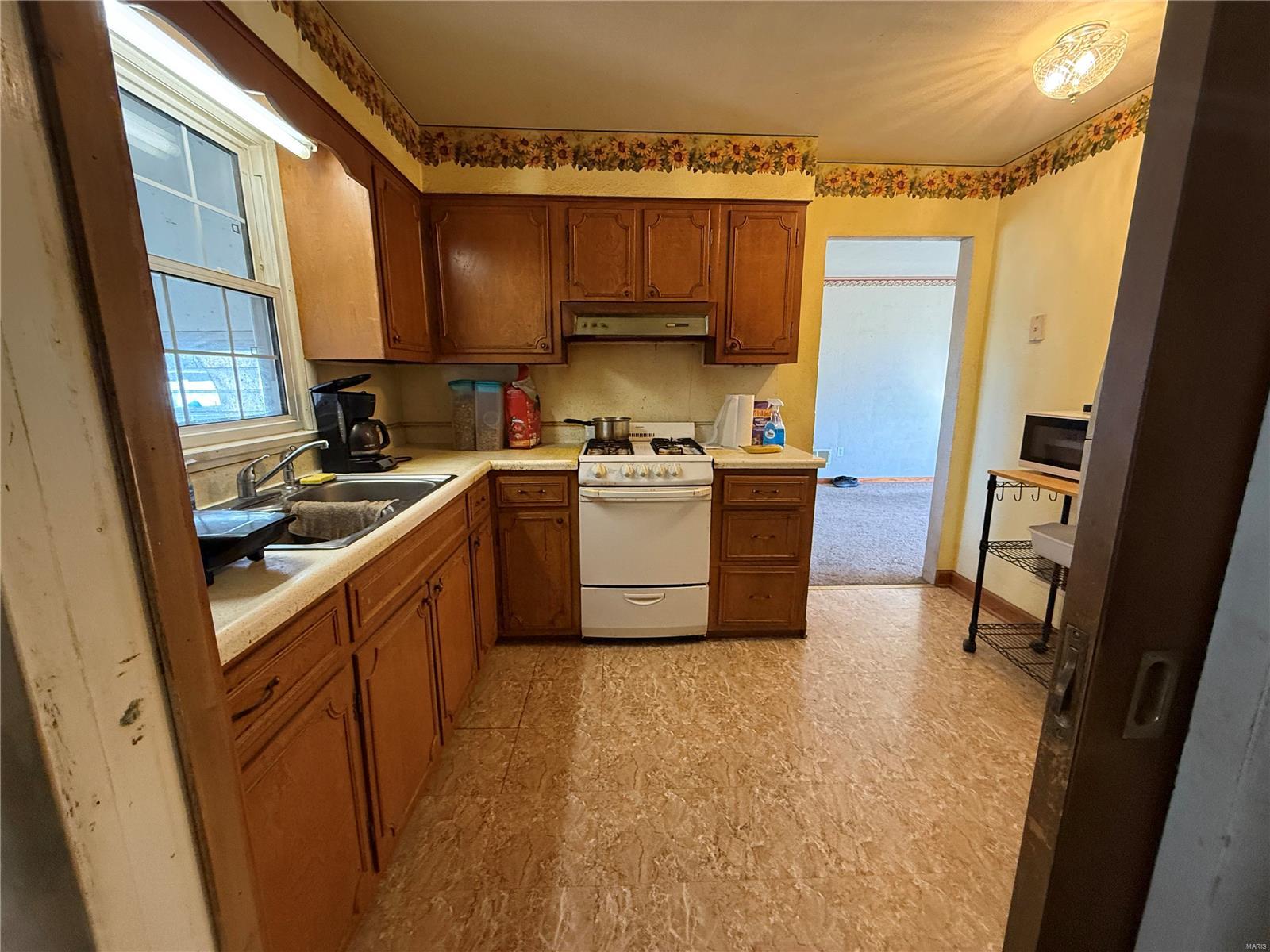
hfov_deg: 102.1
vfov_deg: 85.7
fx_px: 514
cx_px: 635
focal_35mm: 14
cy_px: 476
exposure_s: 1/60
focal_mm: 2.22
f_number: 2.2
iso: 400
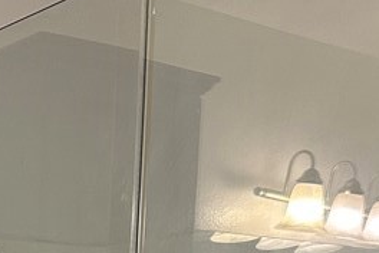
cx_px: -65
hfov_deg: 19.9
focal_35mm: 97
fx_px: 1021
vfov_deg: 12.2
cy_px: 529
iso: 250
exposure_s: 1/60
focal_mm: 6.86
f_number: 1.78
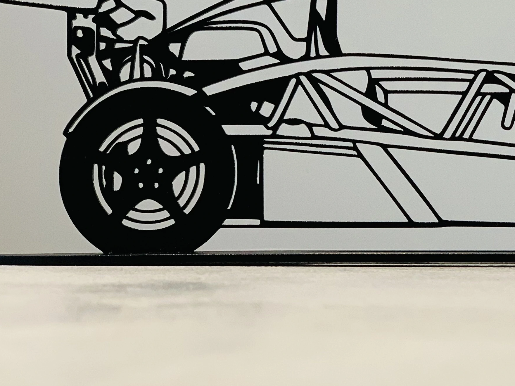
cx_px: 507
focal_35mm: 119
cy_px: 72
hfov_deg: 16.2
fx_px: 1770
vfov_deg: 12.4
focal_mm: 6
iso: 125
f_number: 2.4
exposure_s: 1/50
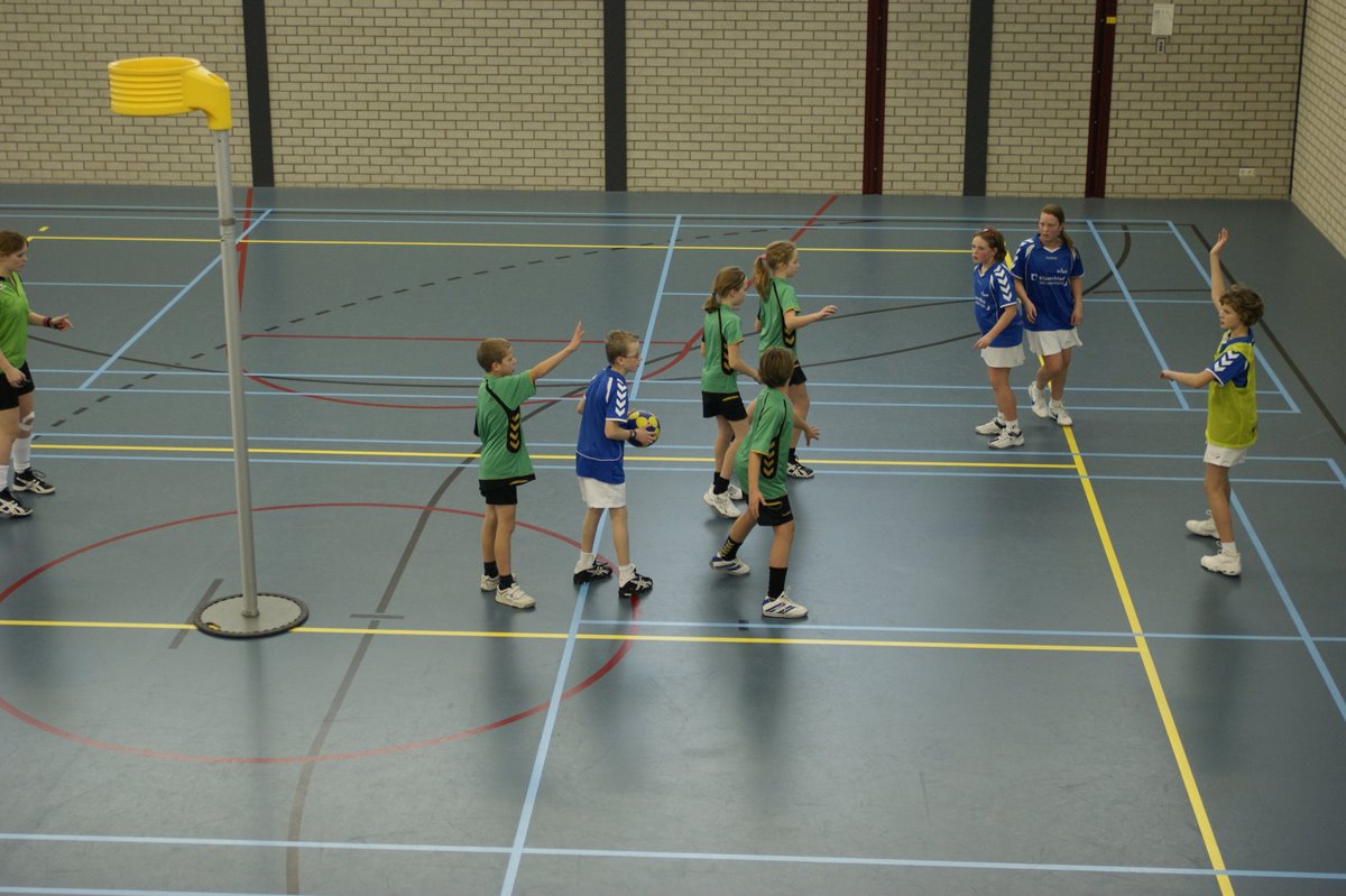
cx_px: 673
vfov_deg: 22.6
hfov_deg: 33.4
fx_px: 2242
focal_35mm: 60
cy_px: 448
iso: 400
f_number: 2.8
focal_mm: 40
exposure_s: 1/200
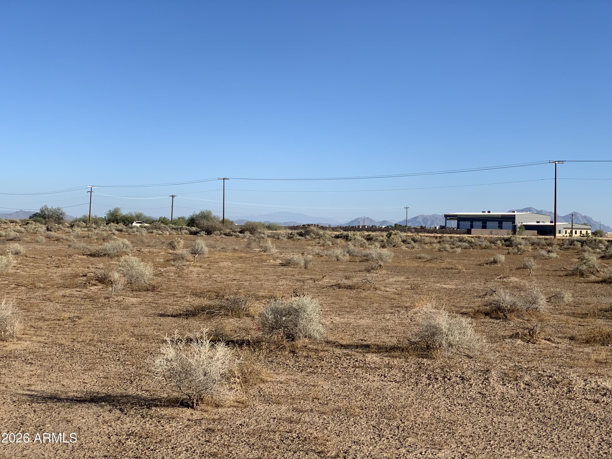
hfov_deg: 36.8
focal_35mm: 52
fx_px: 919
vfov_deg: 28.0
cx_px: 306
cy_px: 230
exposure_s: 1/1370
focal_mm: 6
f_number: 2.4
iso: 16
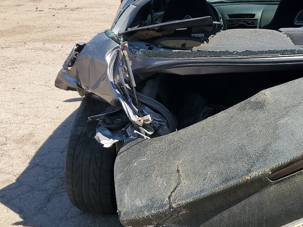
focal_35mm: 50
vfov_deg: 29.1
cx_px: 253
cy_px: 114
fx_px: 438
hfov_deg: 36.5
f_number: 1.5
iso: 50
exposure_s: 1/2000
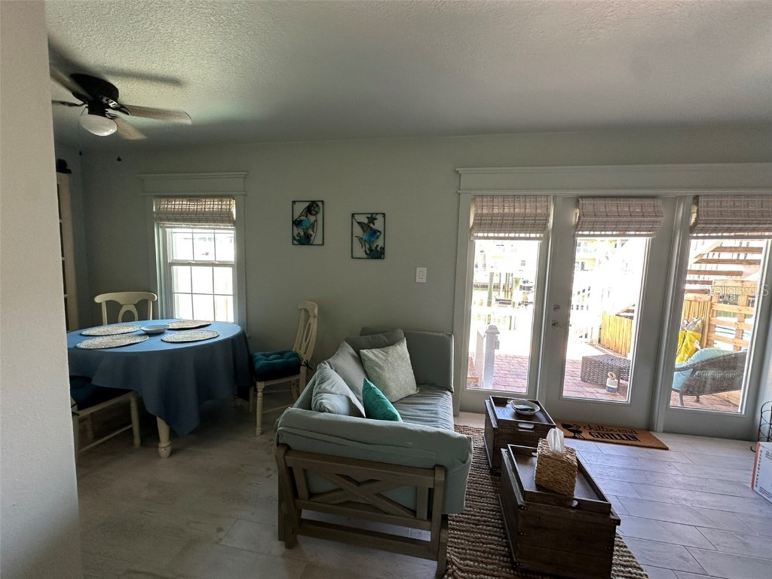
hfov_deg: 102.1
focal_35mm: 14
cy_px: 290
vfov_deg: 85.7
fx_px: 312
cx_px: 386
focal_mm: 2.22
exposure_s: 1/99
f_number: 2.2
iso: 100
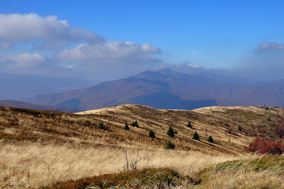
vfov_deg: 23.7
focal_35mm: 57
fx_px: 449
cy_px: 94
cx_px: 142
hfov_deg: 35.1
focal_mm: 38
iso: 400
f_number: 11
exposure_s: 1/500
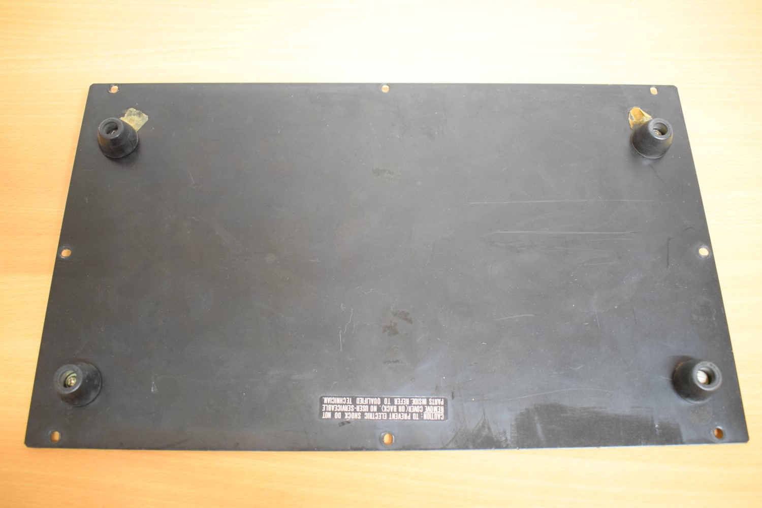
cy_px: 254
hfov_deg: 59.5
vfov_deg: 41.7
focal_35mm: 32
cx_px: 381
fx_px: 667
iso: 3200
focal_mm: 21
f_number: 3.8
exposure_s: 1/40
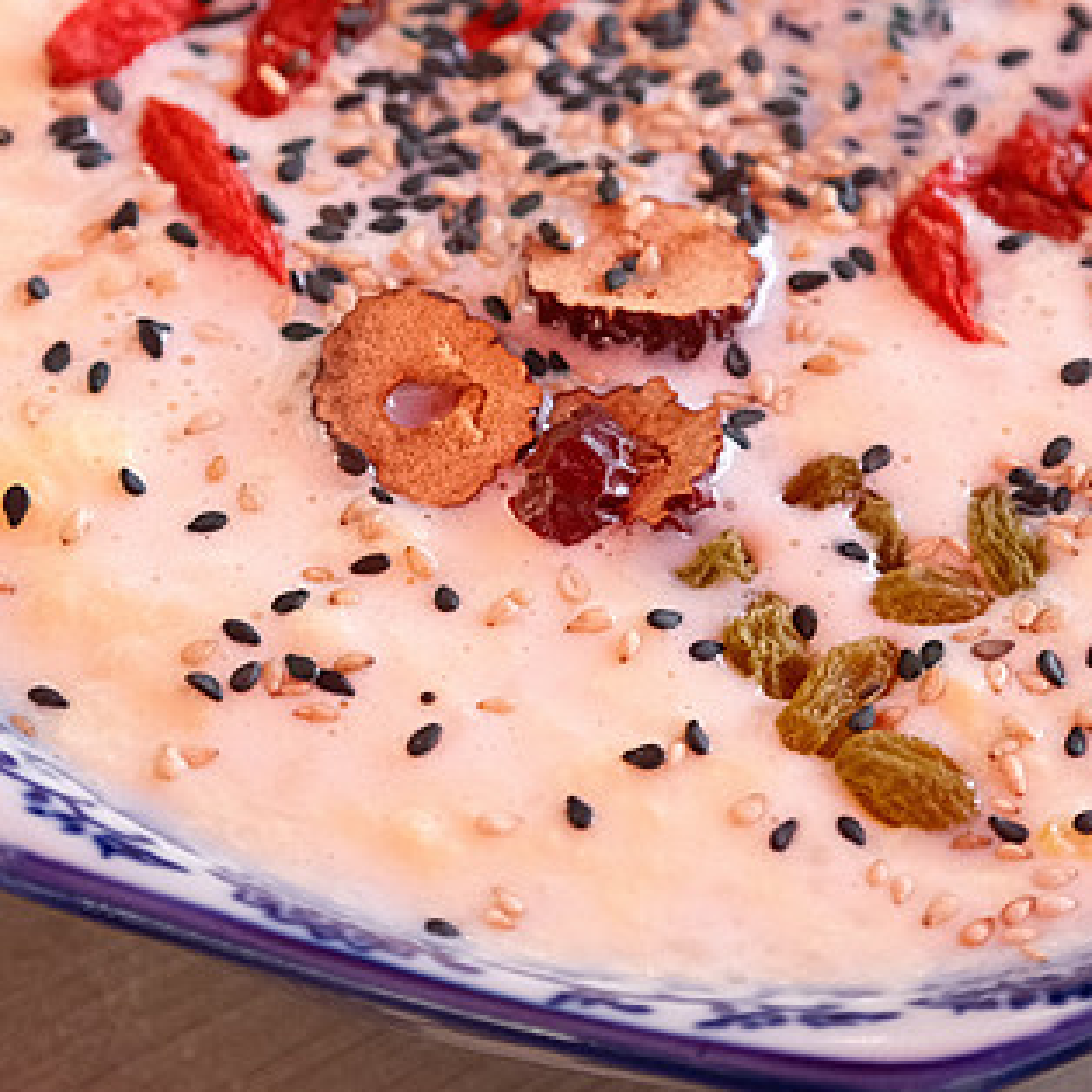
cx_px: 640
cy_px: 263
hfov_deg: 7.7
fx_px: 8102
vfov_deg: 7.7
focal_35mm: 227
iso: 1600
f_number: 4
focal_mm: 70
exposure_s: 1/200
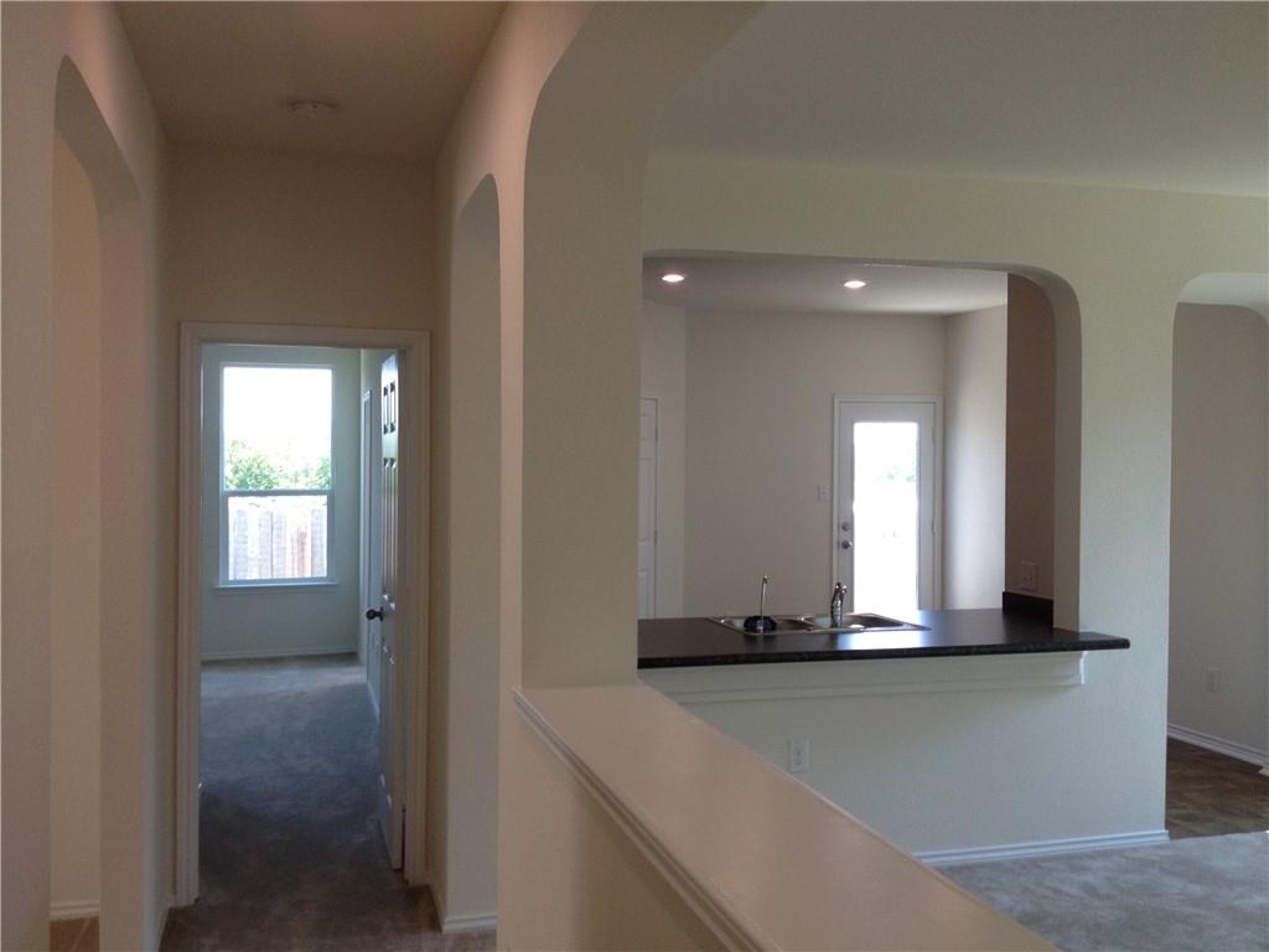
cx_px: 634
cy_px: 476
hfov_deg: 52.6
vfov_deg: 40.7
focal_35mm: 35
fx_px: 1283
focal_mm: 4.28
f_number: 2.4
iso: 80
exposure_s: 1/120
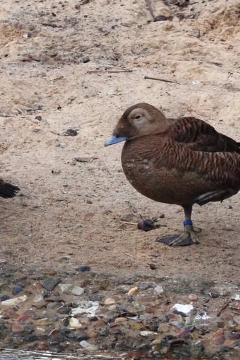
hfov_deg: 4.9
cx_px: 55
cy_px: 207
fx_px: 2811
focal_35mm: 281
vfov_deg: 7.3
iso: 1600
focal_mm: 70
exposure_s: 1/800
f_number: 7.1
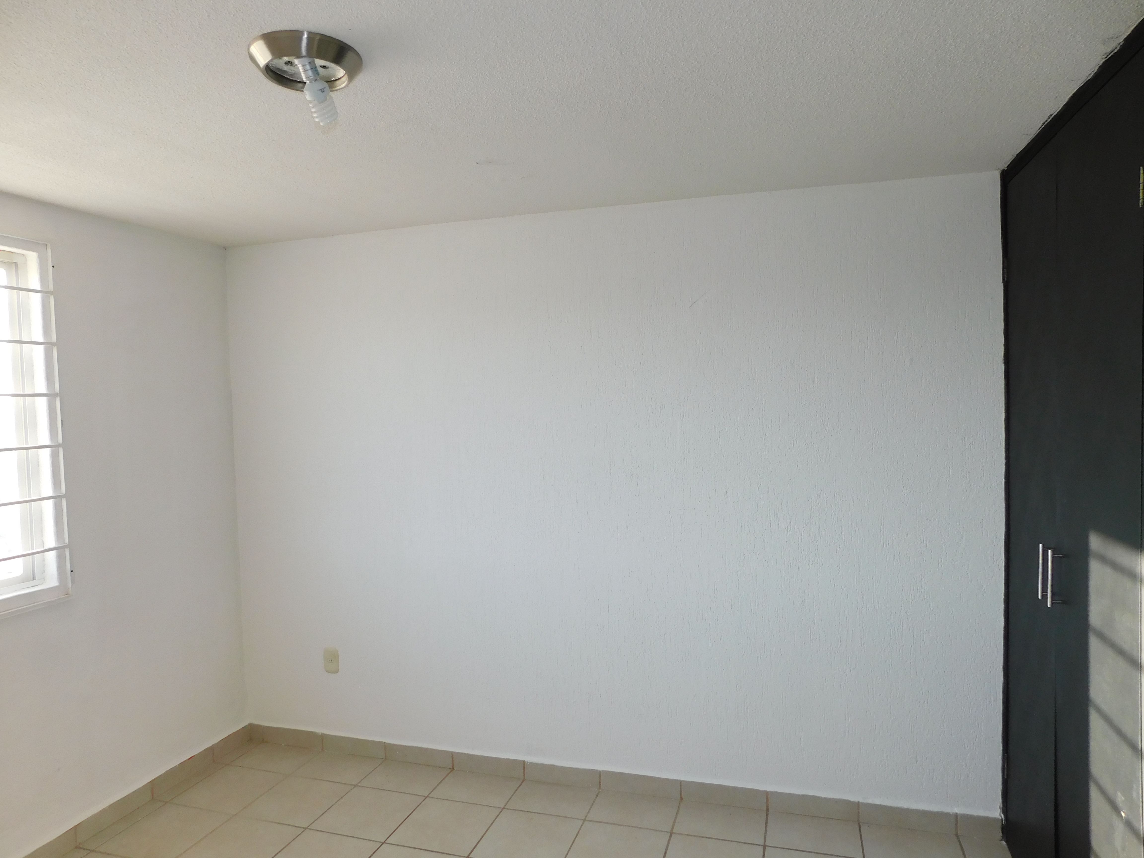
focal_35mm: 23
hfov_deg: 73.9
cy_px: 429
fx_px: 760
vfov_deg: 58.9
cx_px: 572
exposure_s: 1/125
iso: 125
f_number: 3
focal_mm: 4
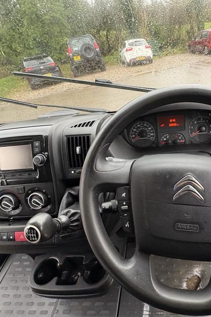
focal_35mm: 20
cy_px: 155
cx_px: 149
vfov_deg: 84.0
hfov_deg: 59.7
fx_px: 176
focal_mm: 2.22
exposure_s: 1/60
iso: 250
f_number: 2.2
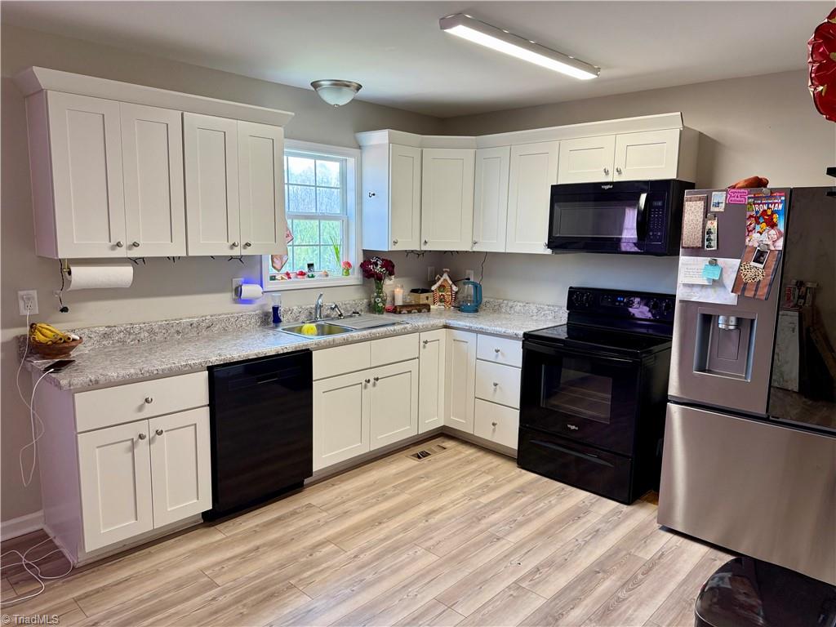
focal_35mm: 24
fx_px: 580
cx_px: 418
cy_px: 314
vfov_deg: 56.8
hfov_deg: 71.6
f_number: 1.78
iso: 160
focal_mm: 6.76
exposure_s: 1/120
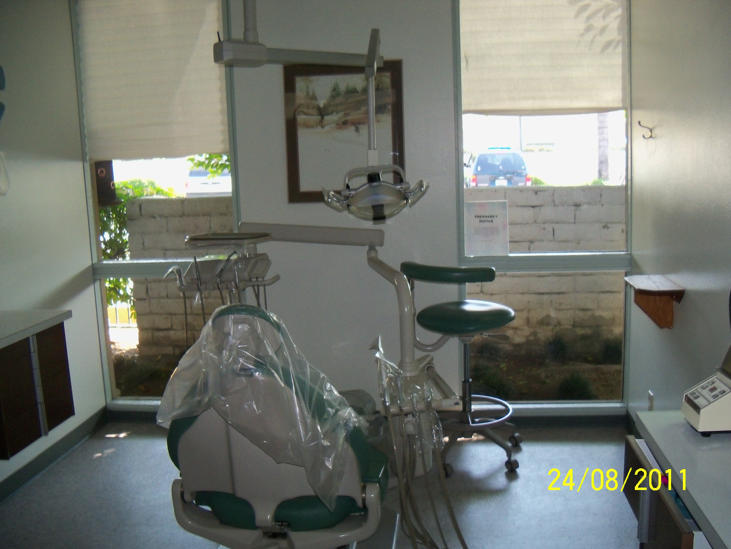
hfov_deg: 52.6
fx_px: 739
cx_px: 366
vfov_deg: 40.7
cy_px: 274
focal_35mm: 35
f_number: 3.5
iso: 200
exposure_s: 1/30
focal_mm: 6.2
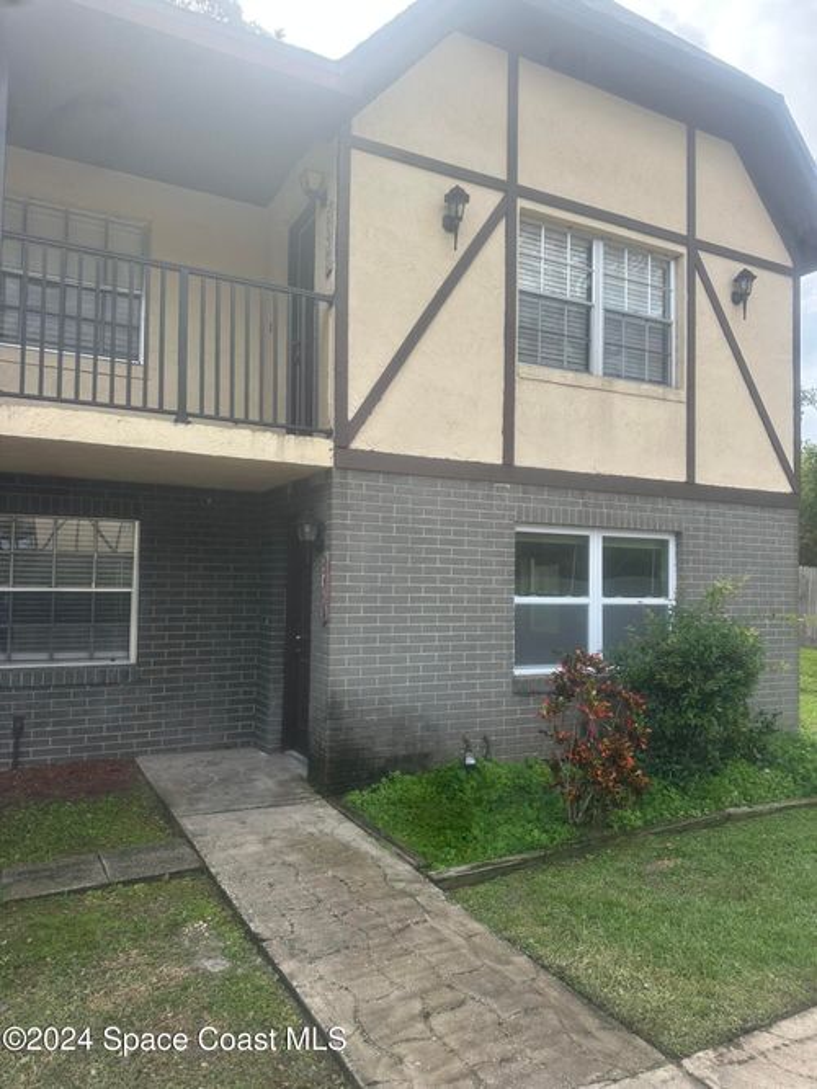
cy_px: 544
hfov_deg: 56.8
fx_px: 755
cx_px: 408
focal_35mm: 24
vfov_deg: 71.6
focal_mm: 6.86
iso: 80
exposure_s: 1/2410
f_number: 1.78
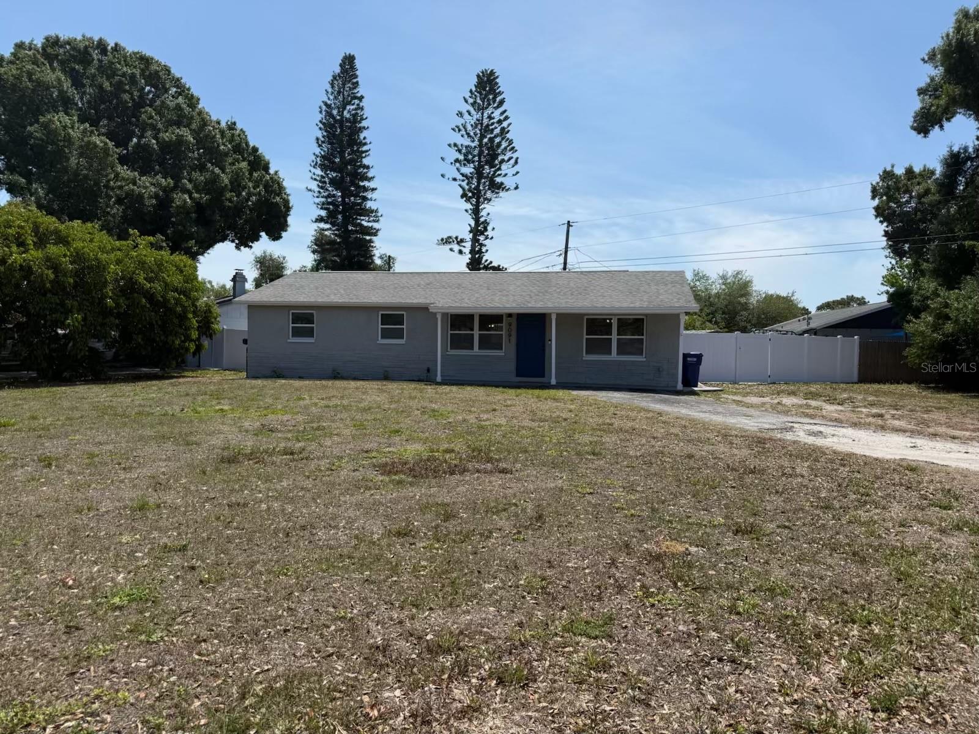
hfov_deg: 71.6
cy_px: 367
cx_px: 490
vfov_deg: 56.8
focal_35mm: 24
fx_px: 679
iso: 80
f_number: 1.78
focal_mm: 6.76
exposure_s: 1/6711
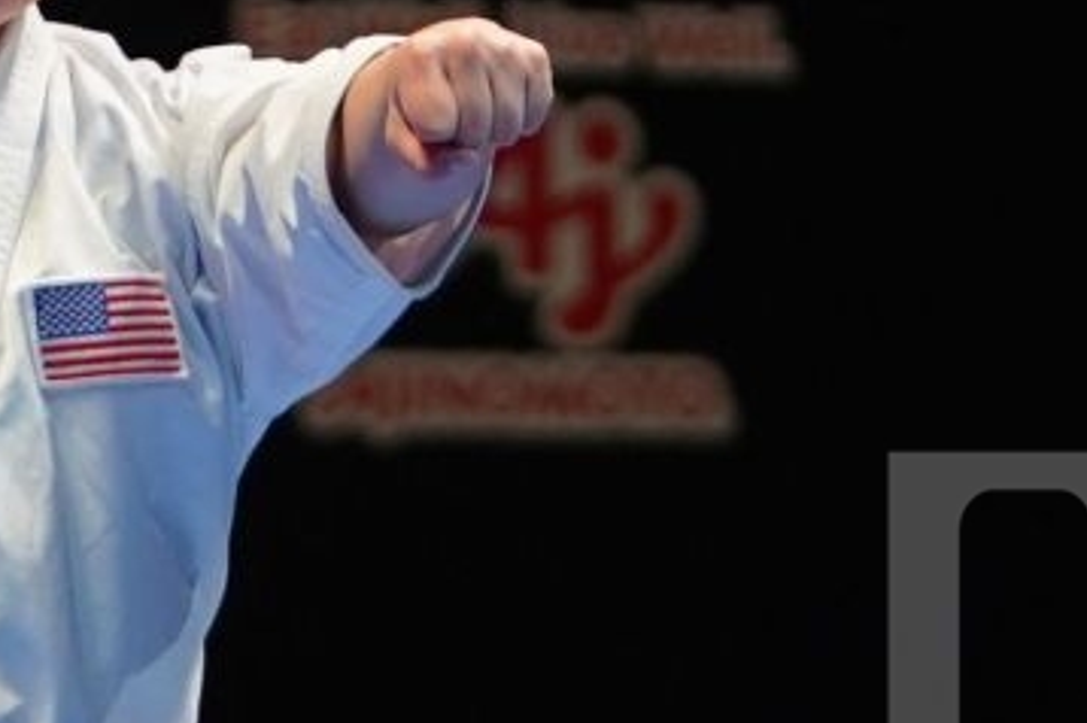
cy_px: 729
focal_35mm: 594
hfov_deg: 3.5
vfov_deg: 2.3
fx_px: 17919
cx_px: 143
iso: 800
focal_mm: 79
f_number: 2.8
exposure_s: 1/500
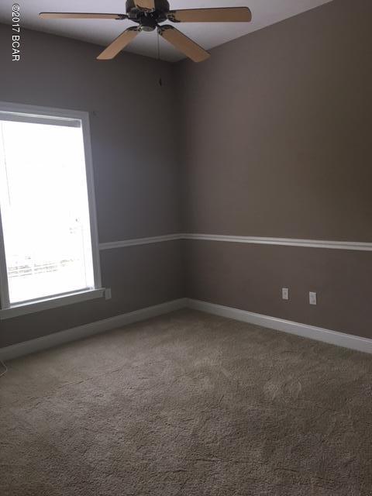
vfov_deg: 61.7
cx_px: 186
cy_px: 248
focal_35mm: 29
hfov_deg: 48.2
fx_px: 416
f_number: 2.2
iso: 25
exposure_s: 1/15
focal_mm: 4.15
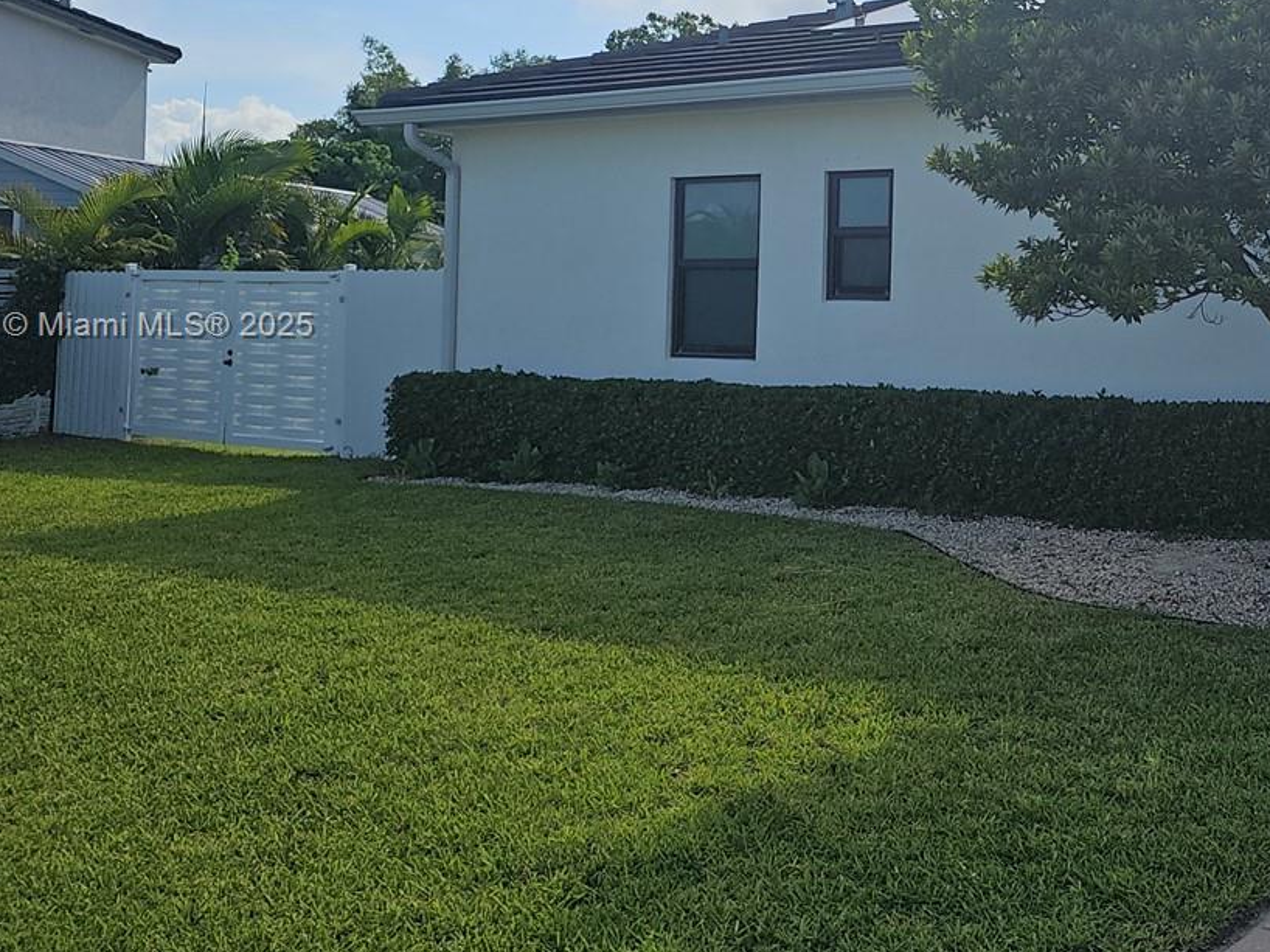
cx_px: 1059
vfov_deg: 31.9
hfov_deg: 40.0
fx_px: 1650
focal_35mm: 45
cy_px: 328
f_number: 1.7
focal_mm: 6.3
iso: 10
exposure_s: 1/1325
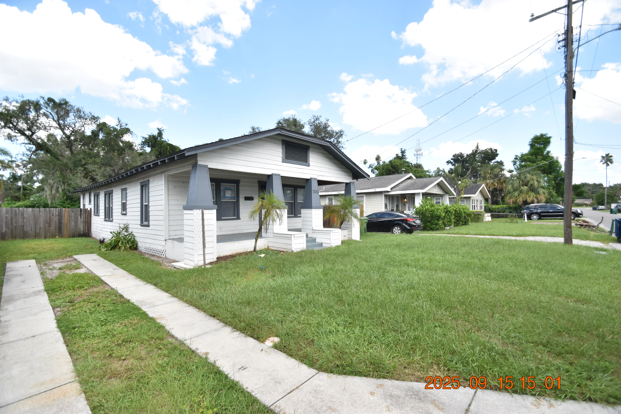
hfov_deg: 100.4
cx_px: 310
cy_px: 207
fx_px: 259
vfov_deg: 77.3
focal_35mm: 15
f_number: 4
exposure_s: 1/3000
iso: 800
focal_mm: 10
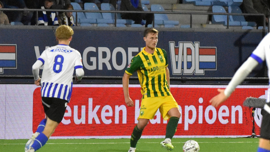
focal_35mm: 276
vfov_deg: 4.4
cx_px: 135
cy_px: 82
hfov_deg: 7.8
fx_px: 1973
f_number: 4
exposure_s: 1/1000
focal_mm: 175
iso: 8000
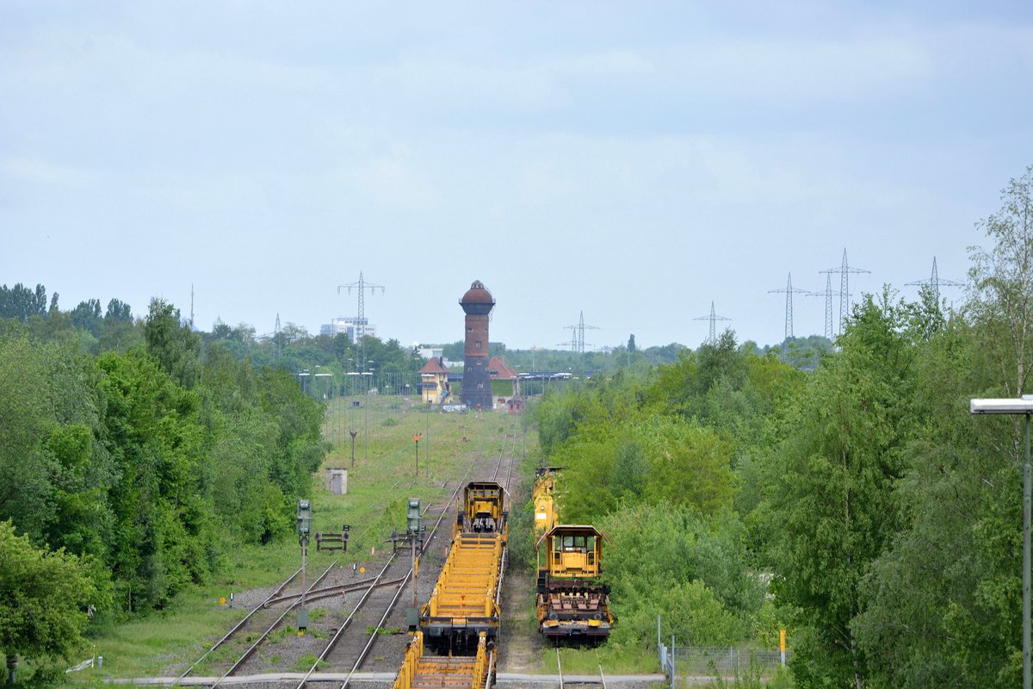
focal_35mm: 300
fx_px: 8608
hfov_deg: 6.9
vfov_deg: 4.6
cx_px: 516
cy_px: 344
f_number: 7.1
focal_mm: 200
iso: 250
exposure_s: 1/400
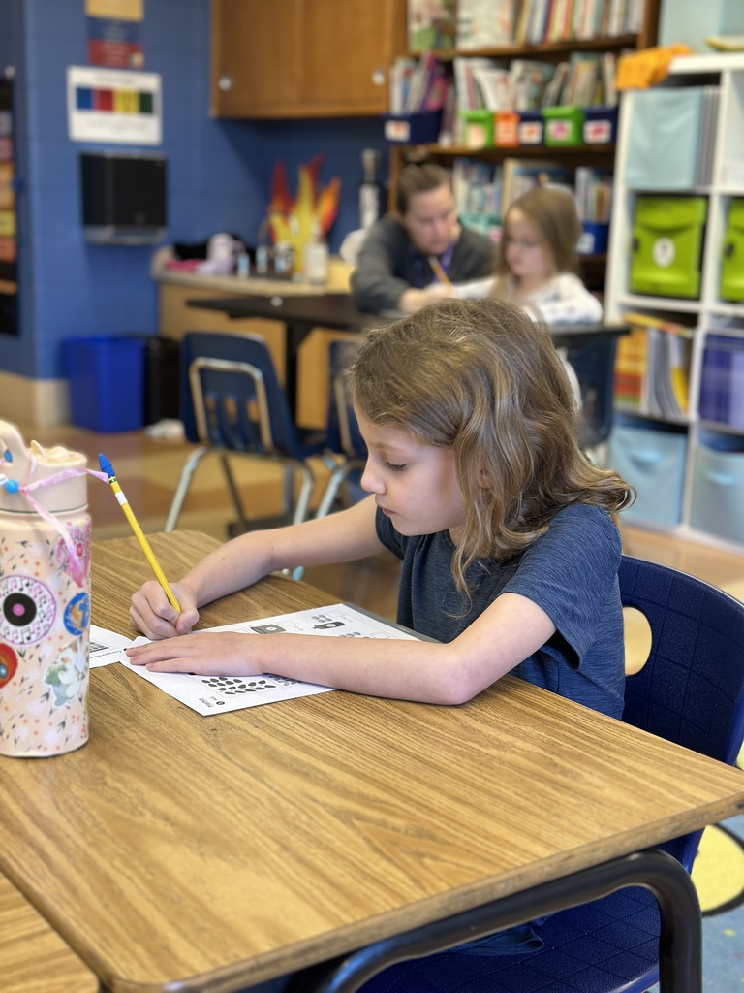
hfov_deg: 30.3
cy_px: 496
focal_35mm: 48
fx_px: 1376
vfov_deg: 39.7
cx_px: 372
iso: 125
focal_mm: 6.86
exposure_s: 1/60
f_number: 1.78
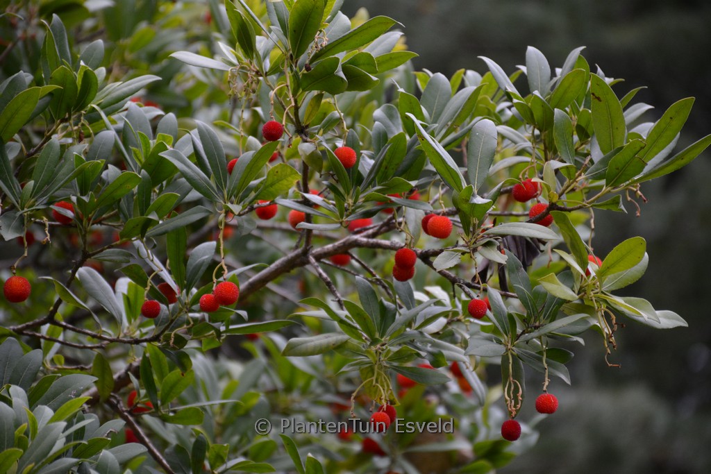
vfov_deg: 6.5
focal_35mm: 210
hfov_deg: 9.8
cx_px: 356
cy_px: 237
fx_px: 4148
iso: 900
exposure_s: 1/500
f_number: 5.6
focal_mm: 140
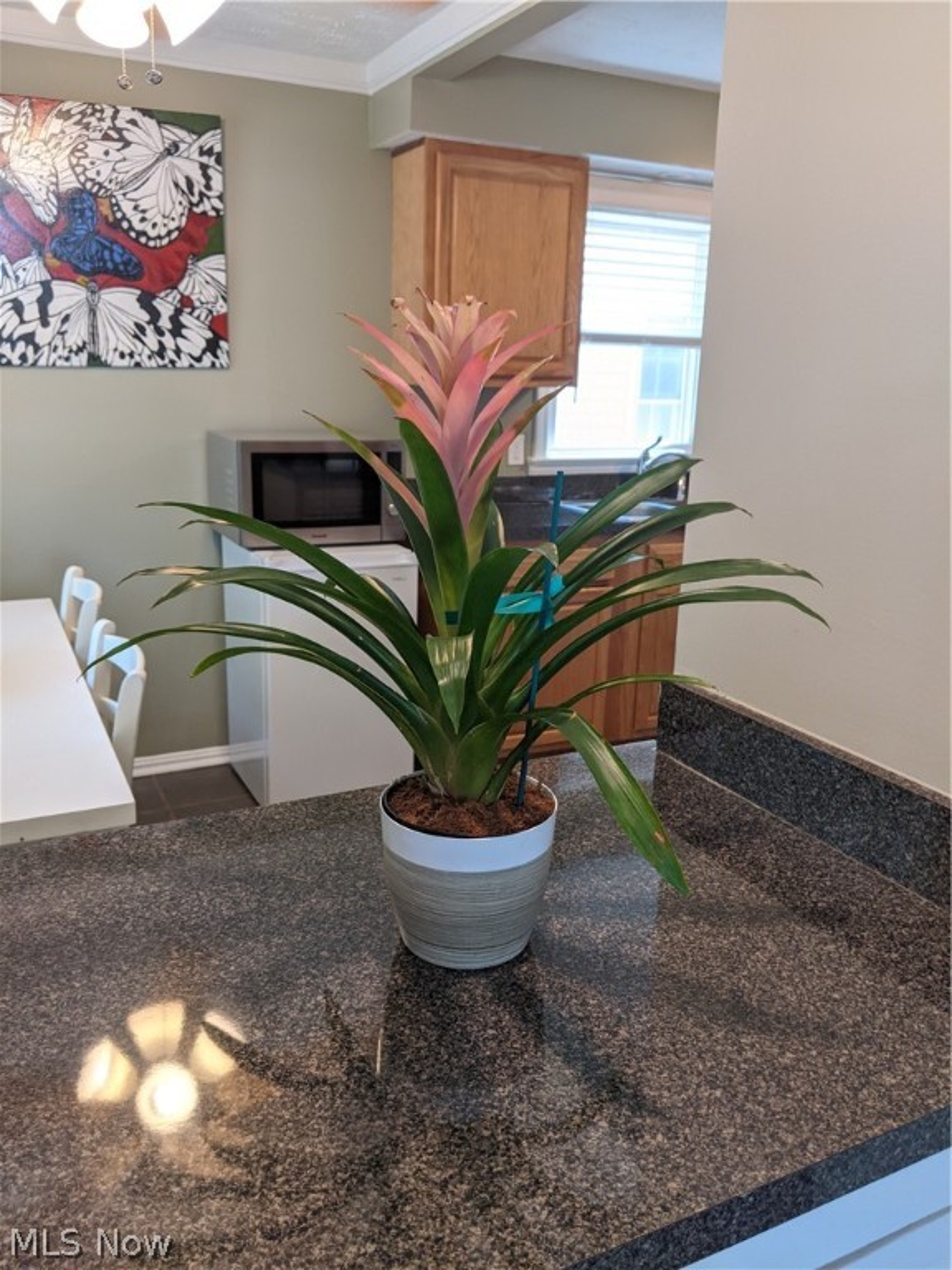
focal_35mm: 27
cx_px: 476
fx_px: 990
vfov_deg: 65.3
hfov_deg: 51.4
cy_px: 635
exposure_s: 1/59.9
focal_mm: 4.44
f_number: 1.8
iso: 72
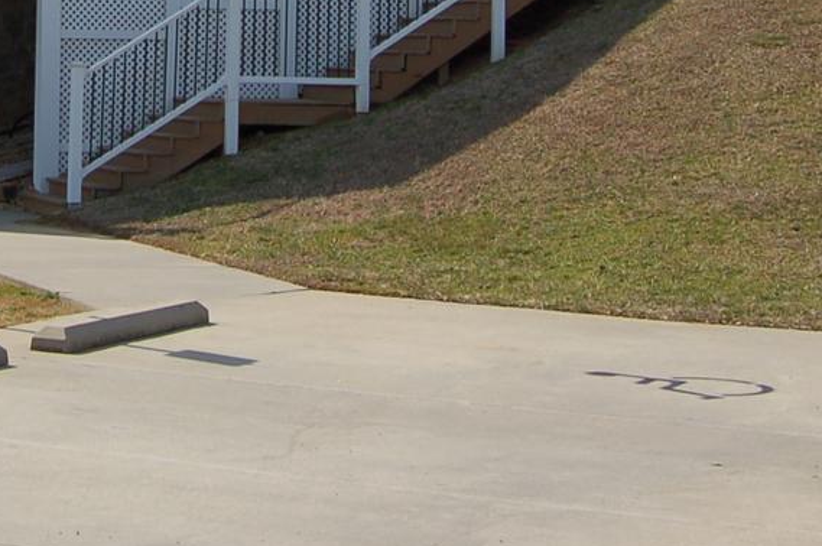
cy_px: -324
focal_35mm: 108
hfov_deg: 18.5
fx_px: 2463
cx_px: 38
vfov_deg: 12.0
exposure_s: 1/320
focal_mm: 20
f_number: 9
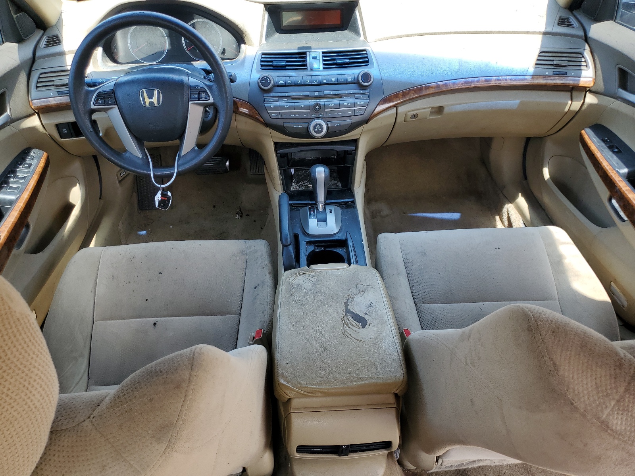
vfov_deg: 53.1
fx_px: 477
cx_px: 318
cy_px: 238
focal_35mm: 26
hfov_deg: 67.3
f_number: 1.5
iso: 50
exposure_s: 1/227
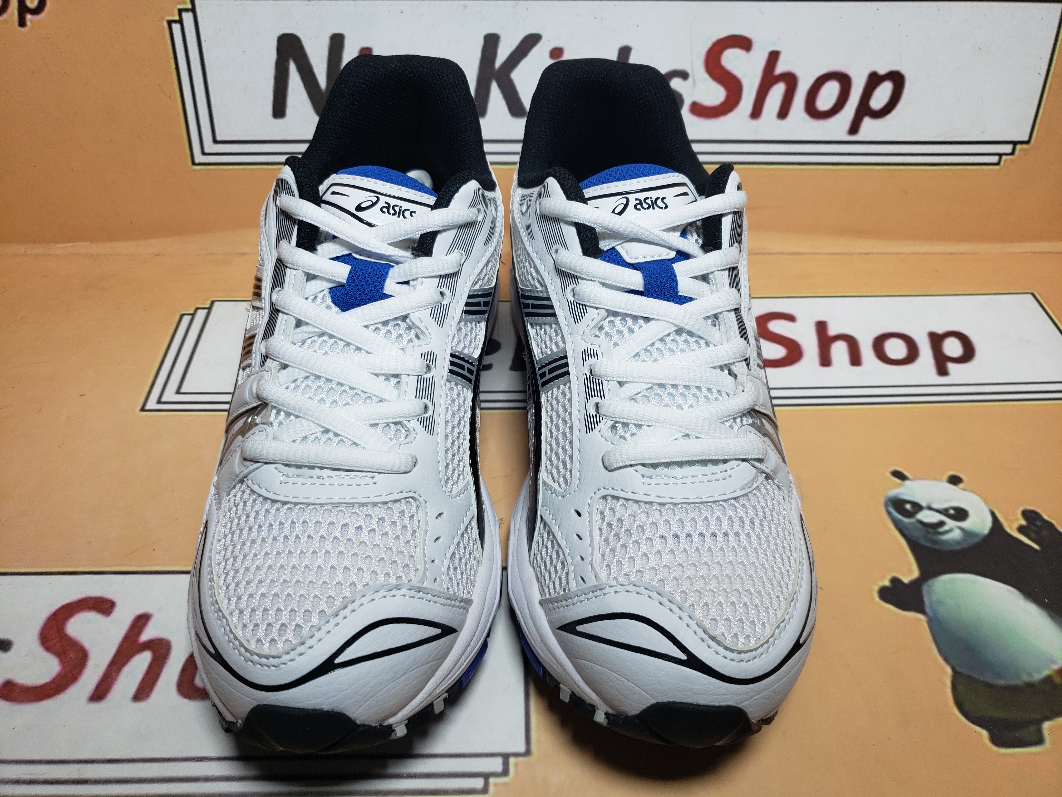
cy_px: 398
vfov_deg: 53.1
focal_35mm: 26
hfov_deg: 67.3
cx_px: 531
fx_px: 798
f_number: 1.5
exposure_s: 1/781
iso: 50
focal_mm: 4.3
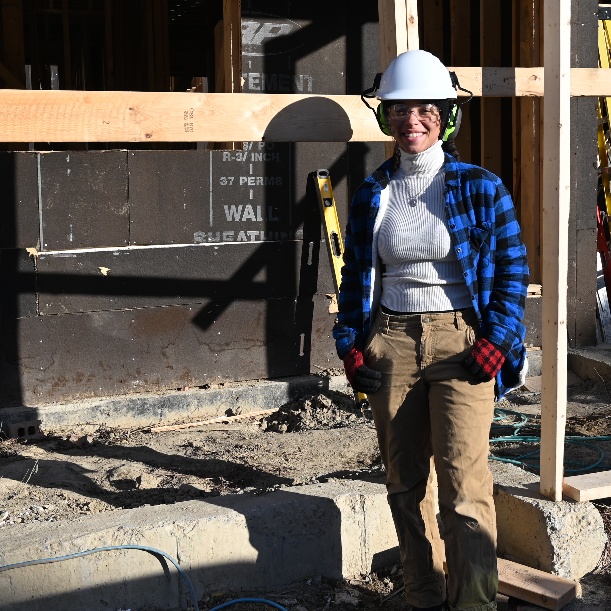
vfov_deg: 33.3
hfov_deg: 33.2
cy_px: 261
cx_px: 385
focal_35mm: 51
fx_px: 1018
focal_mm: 24
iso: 100
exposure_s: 1/320
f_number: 6.3
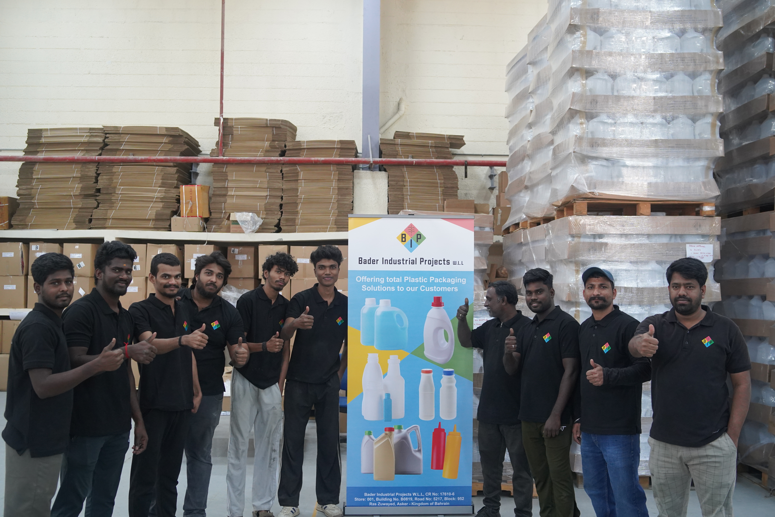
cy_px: 258
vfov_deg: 37.9
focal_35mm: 35
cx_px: 388
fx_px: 753
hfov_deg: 54.4
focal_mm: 35
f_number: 4
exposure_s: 1/160
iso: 2500
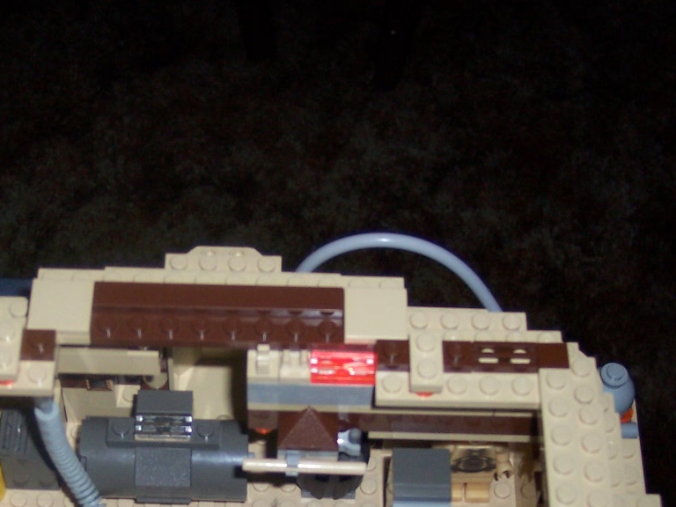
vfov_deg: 19.0
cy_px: 462
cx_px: 198
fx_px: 1484
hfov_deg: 25.5
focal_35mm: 76
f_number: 2.8
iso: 100
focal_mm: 8
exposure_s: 1/60
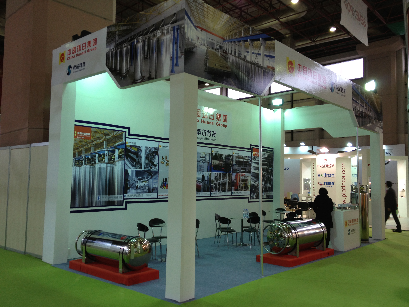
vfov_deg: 40.7
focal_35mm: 35
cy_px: 154
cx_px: 204
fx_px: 414
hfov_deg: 52.6
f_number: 2.4
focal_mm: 4.28
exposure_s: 1/30
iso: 50
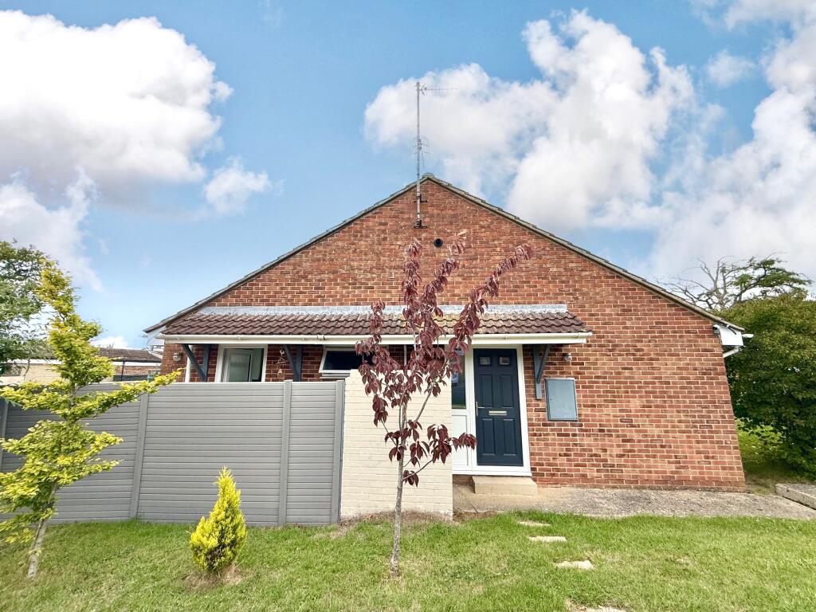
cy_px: 306
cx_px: 408
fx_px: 330
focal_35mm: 14
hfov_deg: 102.1
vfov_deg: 85.7
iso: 64
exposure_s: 1/266
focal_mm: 2.22
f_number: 2.2
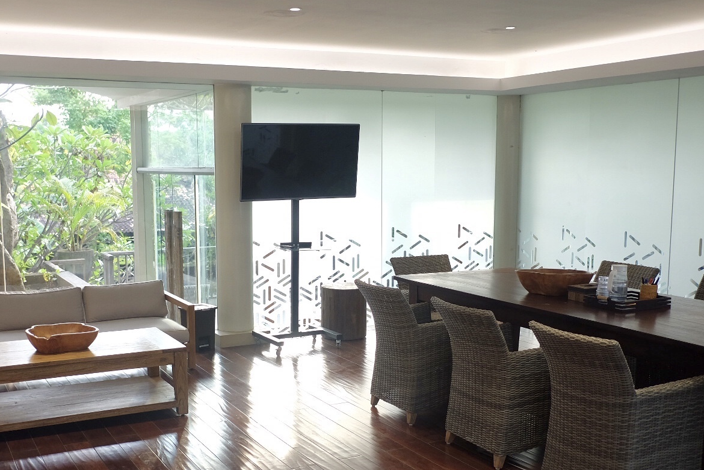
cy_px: 280
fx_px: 802
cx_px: 317
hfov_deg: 47.3
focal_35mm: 41
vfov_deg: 32.5
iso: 320
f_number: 2
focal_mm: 18
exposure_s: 1/180
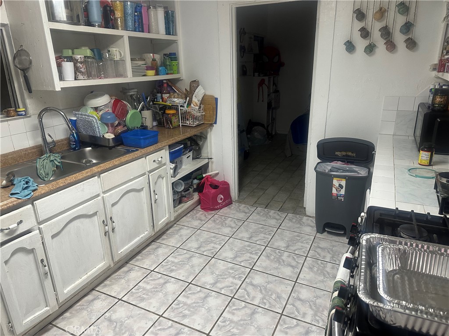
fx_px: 311
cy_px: 168
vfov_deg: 56.8
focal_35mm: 24
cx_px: 224
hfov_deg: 71.6
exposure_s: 1/103
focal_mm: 6.86
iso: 200
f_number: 1.78
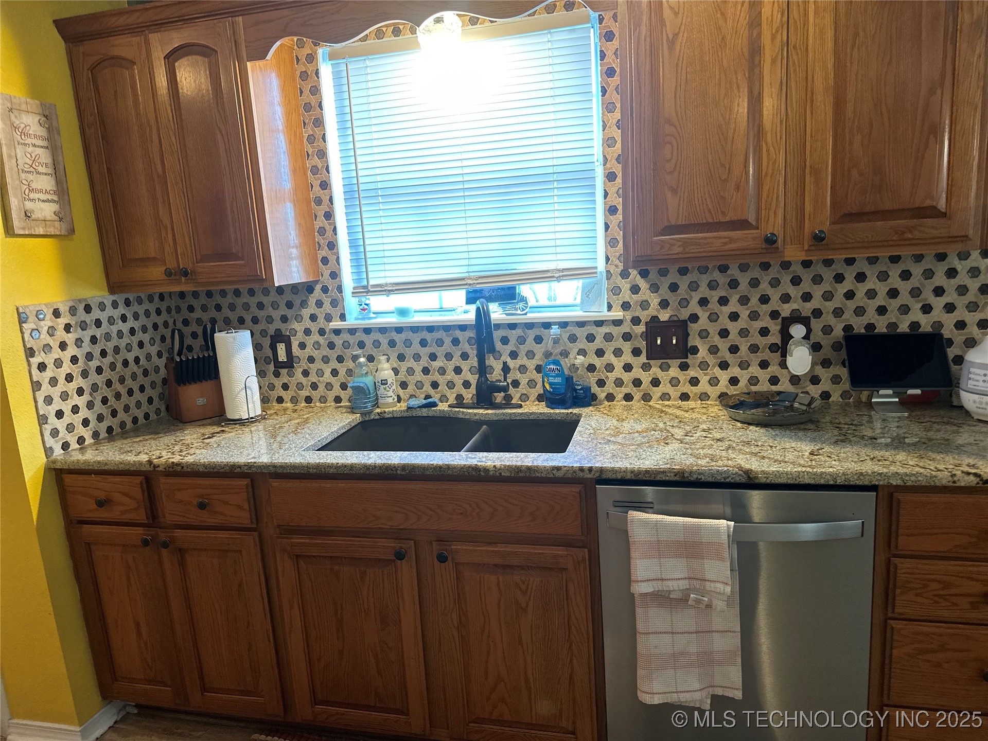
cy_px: 370
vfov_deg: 56.8
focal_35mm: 24
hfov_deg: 71.6
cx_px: 494
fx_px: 685
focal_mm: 6.86
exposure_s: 1/60
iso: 125
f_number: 1.78
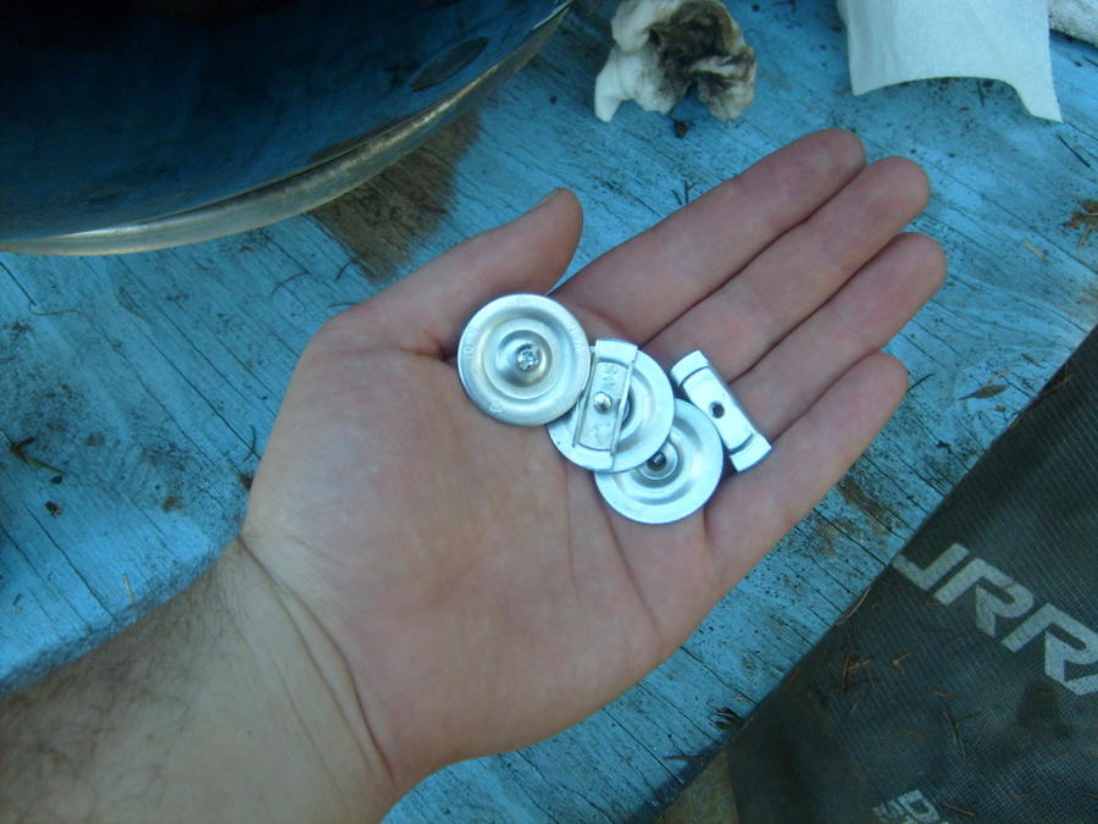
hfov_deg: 52.6
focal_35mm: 35
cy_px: 412
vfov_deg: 40.7
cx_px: 549
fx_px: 1110
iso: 80
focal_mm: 5.8
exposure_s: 1/90
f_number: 2.8
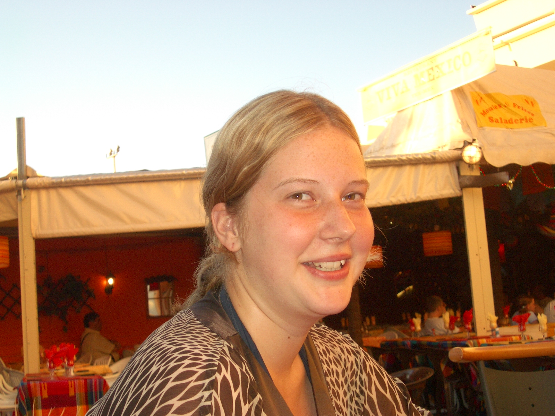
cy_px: 208
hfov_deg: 38.9
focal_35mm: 49
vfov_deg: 29.7
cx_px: 278
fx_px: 786
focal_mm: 8.2
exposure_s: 1/250
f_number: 3.1
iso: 100
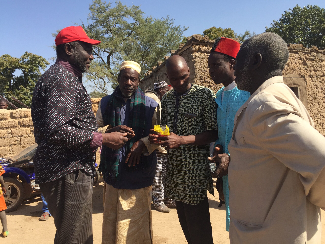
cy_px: 122
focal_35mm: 29
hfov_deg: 61.7
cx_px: 162
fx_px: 272
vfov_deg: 48.2
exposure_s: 1/1464
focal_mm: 4.15
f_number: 2.2
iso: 32
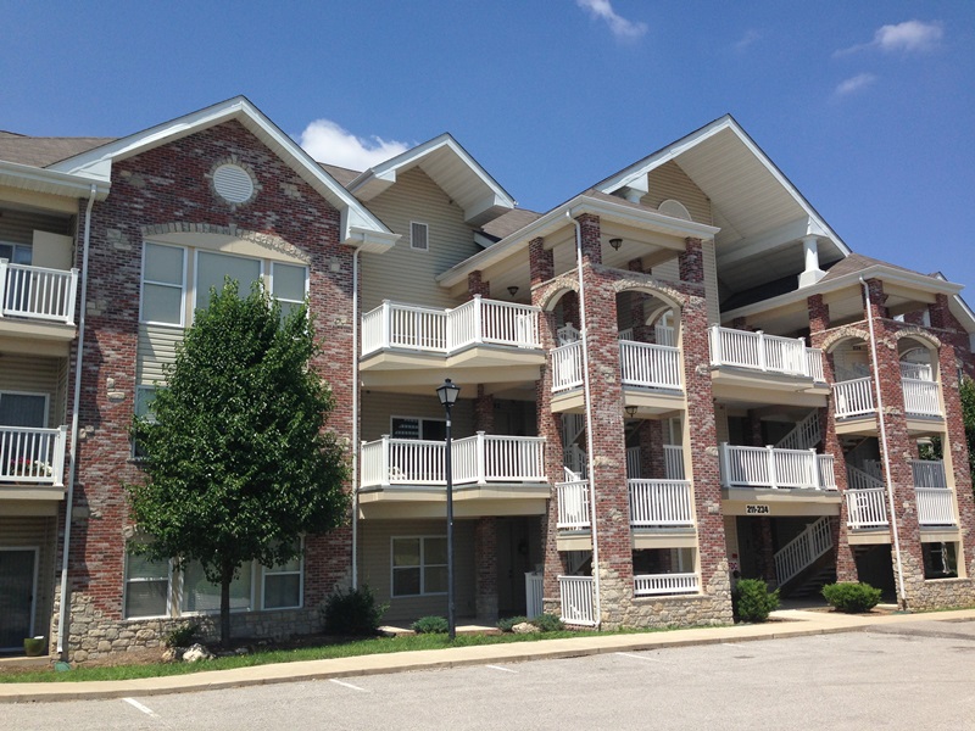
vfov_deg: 42.9
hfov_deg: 55.4
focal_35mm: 33
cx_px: 488
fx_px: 929
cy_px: 366
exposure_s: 1/1808
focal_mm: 4.13
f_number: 2.4
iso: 50
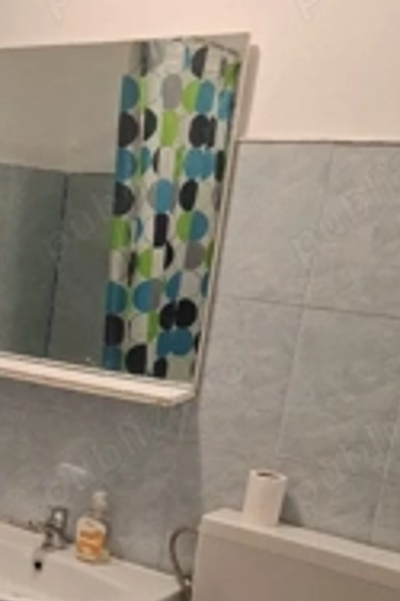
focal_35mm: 51
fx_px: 852
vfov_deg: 37.7
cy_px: 470
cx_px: -42
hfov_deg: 24.6
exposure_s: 1/50
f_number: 1.8
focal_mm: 5.54
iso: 250
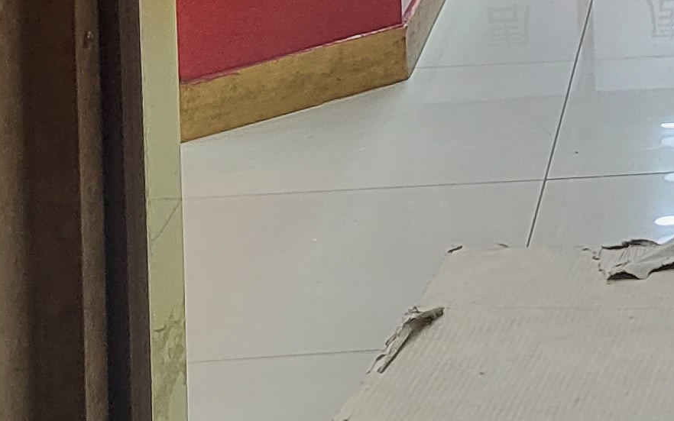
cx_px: 983
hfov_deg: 15.5
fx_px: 2296
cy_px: -566
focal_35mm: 125
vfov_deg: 9.4
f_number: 1.8
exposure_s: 1/60
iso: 200
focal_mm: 4.25
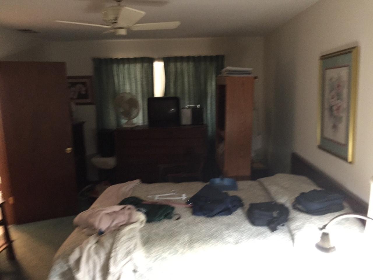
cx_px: 186
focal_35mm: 29
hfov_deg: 61.7
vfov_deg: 48.2
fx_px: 312
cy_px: 140
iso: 320
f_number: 2.2
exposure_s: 1/15
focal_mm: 4.15
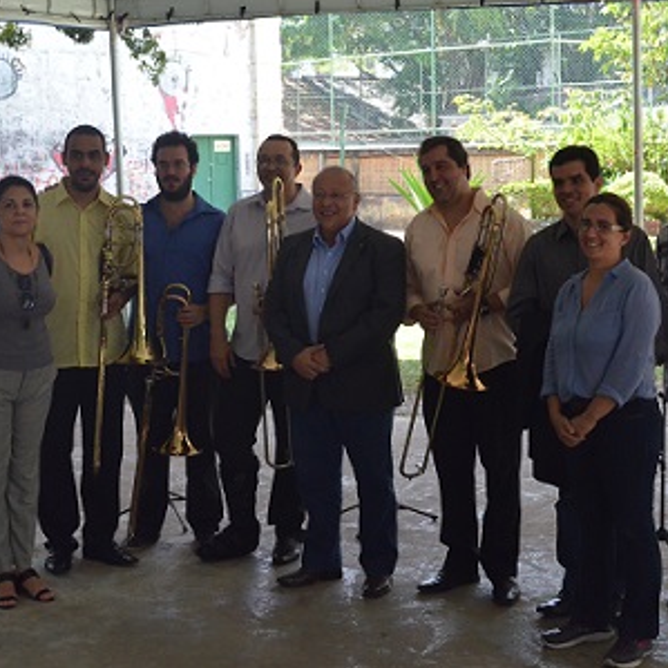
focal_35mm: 68
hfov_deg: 25.3
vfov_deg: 25.4
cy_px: 308
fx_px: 1485
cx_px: 402
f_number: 9
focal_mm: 32
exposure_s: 1/320
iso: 2500
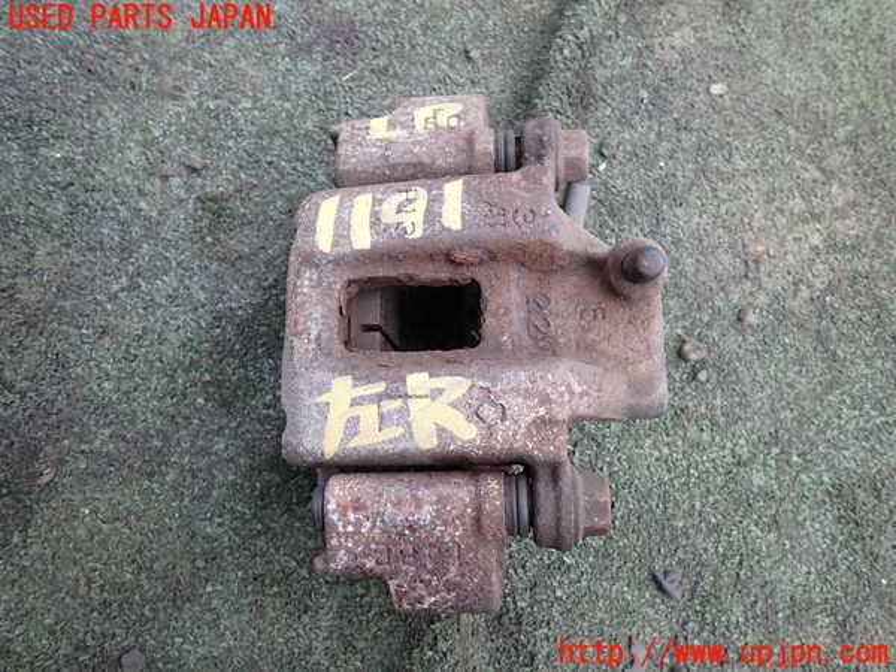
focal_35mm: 25
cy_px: 336
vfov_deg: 54.9
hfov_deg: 69.4
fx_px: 647
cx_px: 448
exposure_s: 1/100
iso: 100
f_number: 2
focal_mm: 4.5
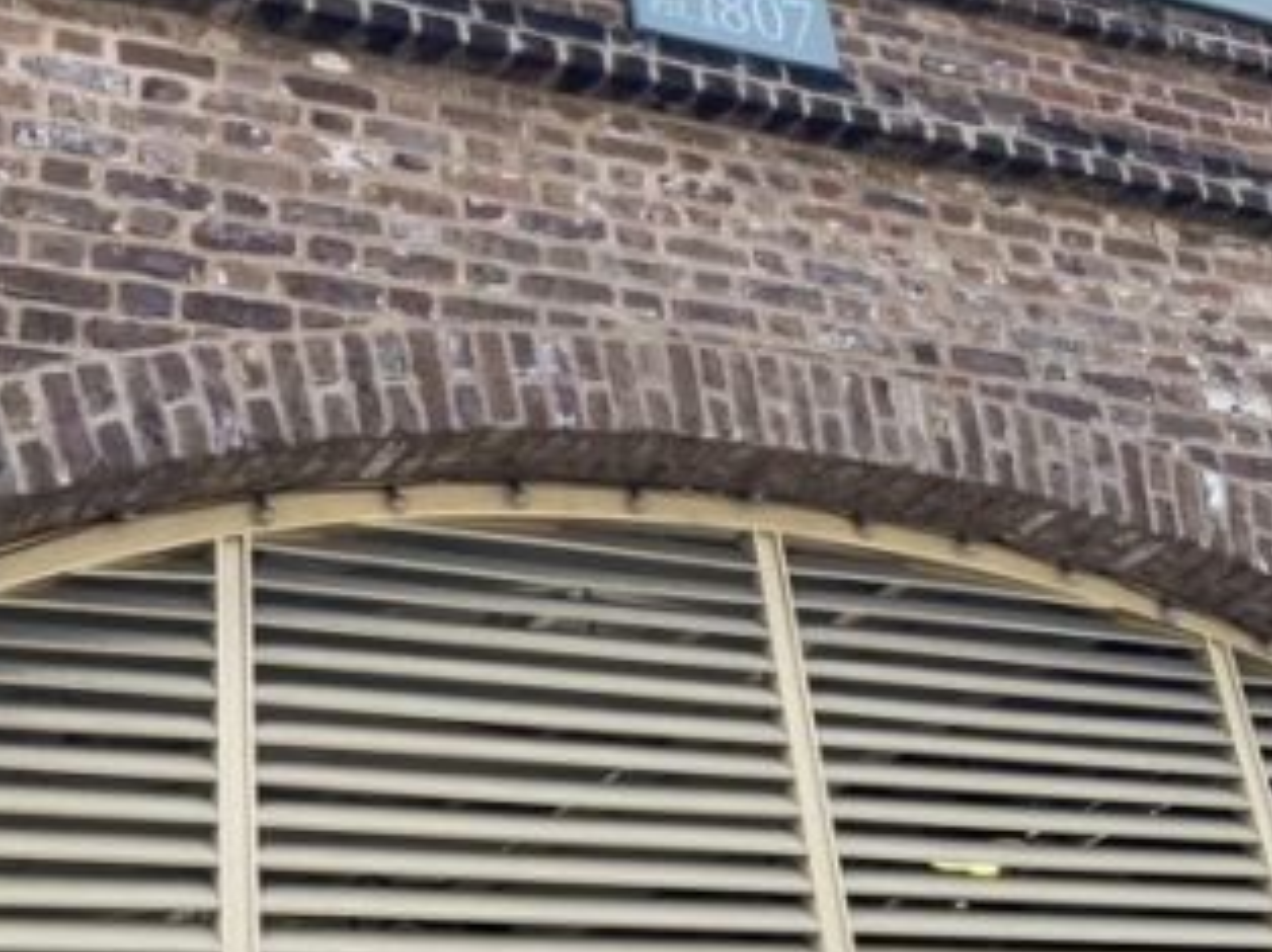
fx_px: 2130
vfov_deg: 24.3
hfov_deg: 33.2
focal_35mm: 58
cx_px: 527
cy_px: 51
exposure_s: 1/497
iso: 32
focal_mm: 4.25
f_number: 1.8
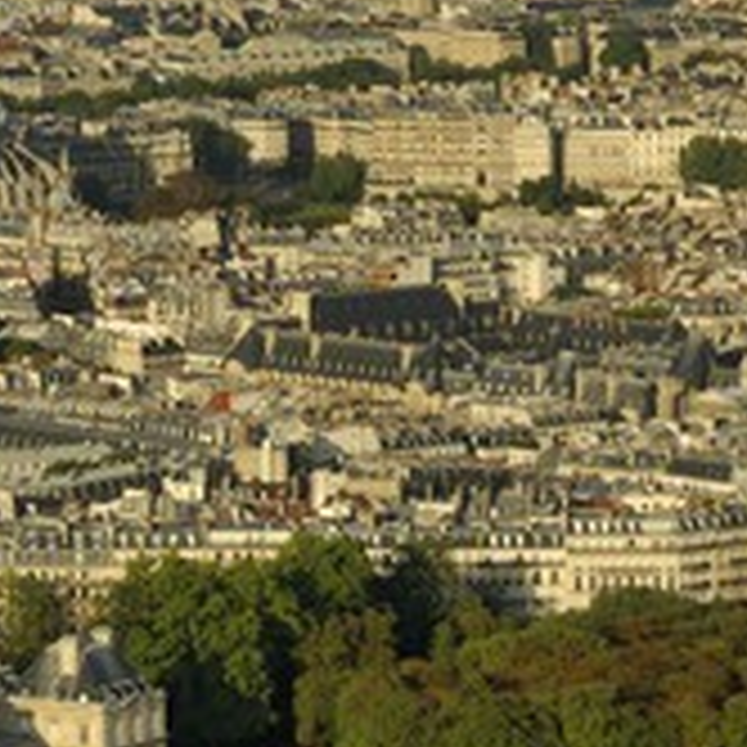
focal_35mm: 329
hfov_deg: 5.3
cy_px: 540
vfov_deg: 5.3
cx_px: 223
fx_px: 8032
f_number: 5
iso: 100
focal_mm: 102
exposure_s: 1/500
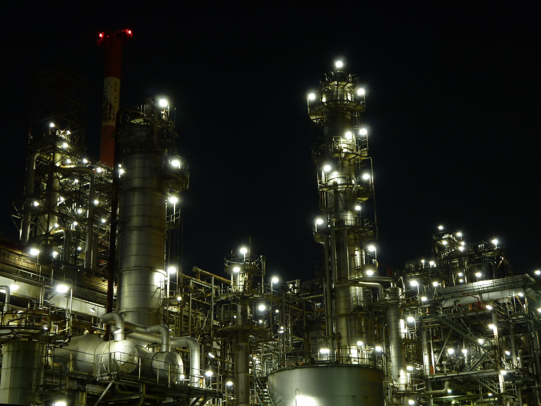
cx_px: 270
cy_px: 203
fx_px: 797
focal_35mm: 51
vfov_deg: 28.6
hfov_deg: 37.5
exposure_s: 3.2
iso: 100
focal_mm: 8.7
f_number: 4.1
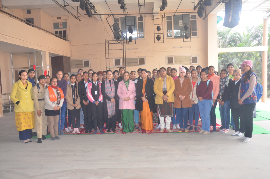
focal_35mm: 32
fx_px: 236
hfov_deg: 59.6
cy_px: 90
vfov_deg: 41.5
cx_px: 135
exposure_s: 1/60
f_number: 5.6
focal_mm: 21
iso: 1600
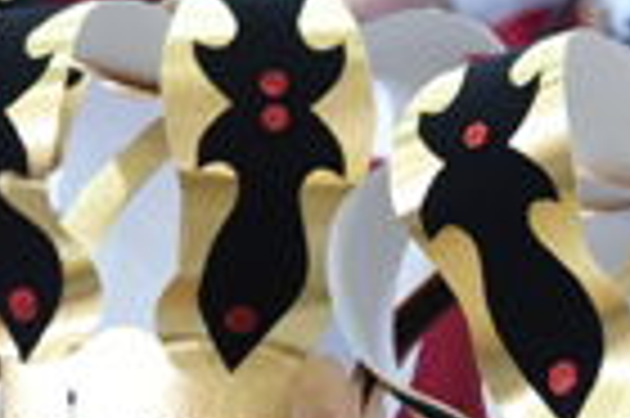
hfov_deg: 1.4
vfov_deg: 1.0
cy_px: 825
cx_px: 738
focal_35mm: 1431
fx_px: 25013
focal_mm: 195
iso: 1600
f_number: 4.5
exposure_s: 1/100
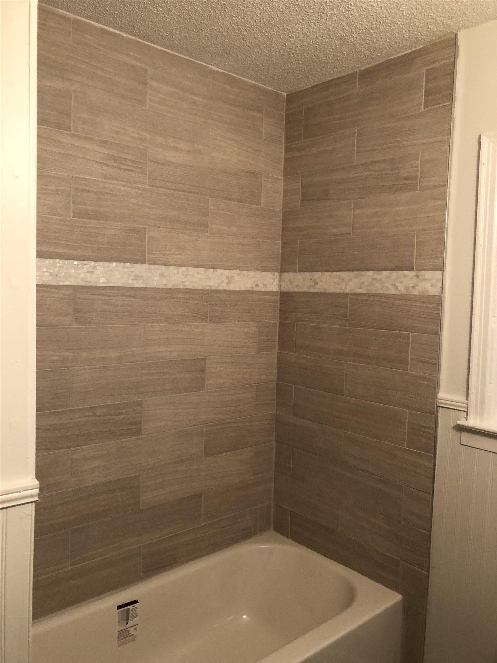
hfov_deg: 49.7
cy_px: 332
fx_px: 536
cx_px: 248
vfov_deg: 63.4
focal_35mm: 28
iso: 50
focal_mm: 4
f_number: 1.8
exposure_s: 1/15
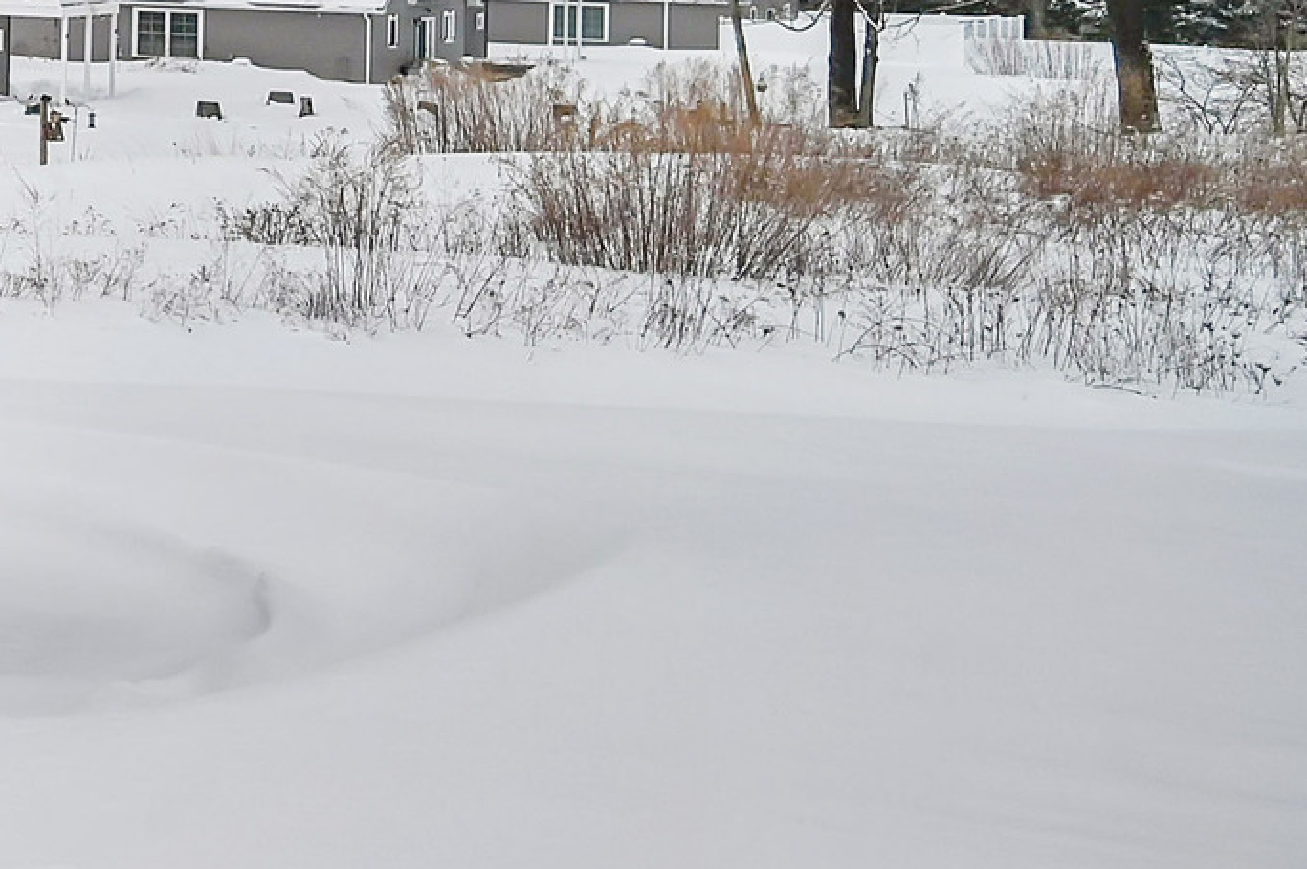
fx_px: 2611
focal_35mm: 72
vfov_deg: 18.2
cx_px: -1628
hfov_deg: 16.4
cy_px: -82
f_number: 8
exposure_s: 1/3200
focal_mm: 16
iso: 400
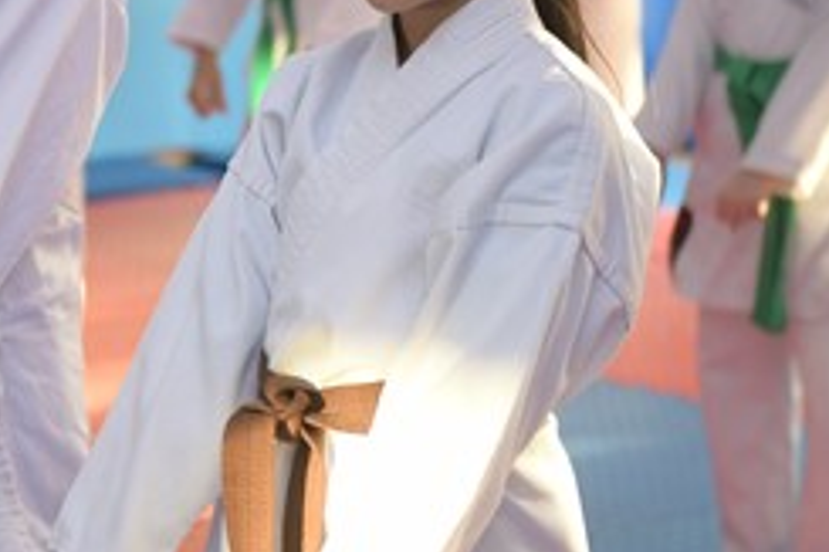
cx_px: -17
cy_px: 98
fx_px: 3498
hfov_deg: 13.3
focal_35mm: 152
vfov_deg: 9.0
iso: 640
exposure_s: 1/250
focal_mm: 62
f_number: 3.2
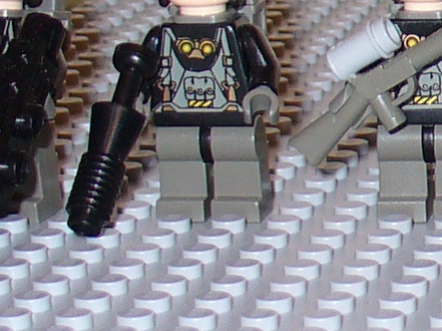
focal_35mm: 215
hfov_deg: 8.5
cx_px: 1011
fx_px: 2743
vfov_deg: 6.9
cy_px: 90
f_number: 2.8
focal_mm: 6.1
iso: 80
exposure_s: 1/30
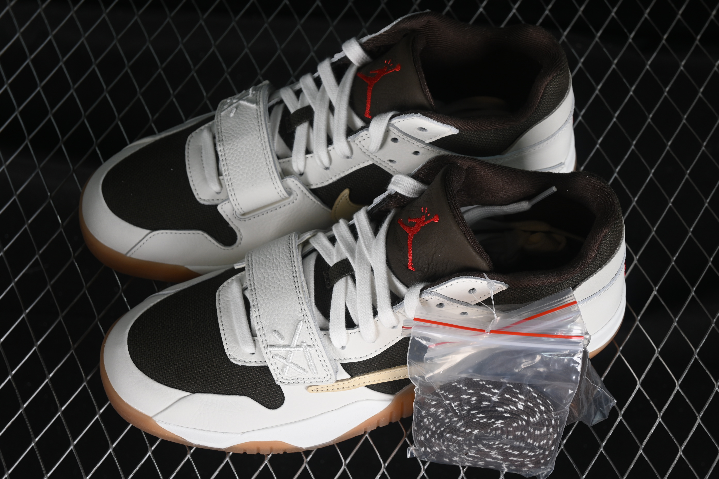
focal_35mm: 75
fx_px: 1498
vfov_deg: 18.2
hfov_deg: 27.0
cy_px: 240
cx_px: 360
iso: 160
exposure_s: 1/60
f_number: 7.1
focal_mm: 50
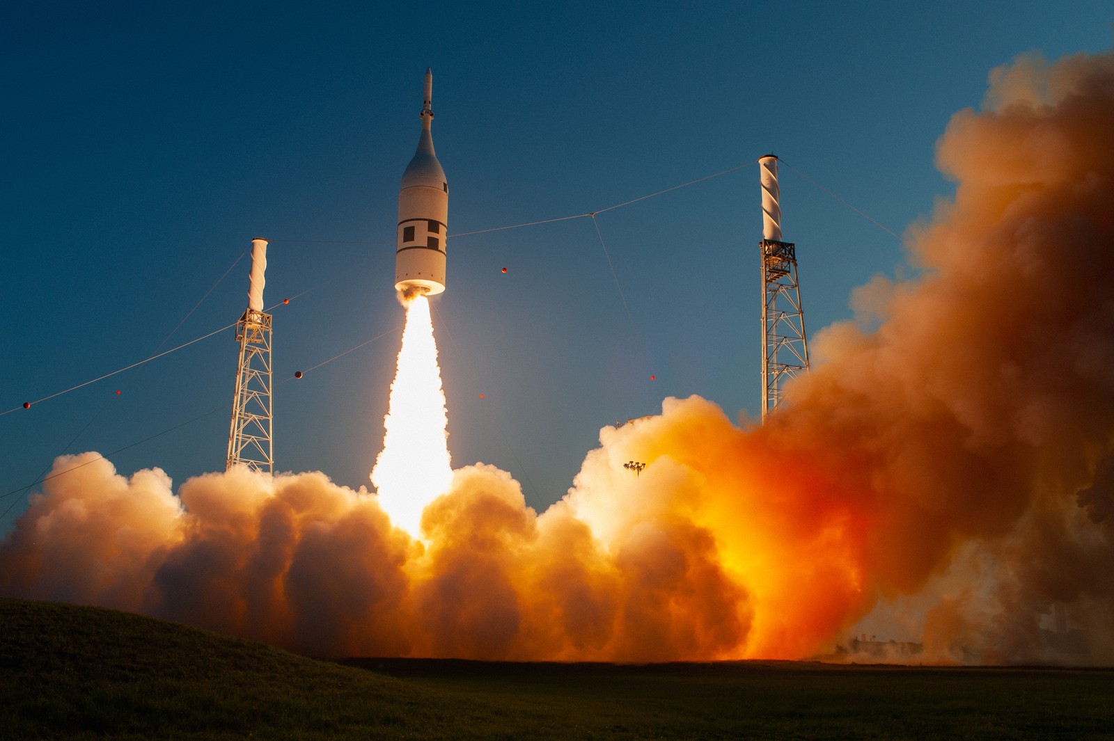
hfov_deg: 54.5
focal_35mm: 35
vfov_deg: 37.8
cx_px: 557
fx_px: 1082
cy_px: 370
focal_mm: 35
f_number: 8
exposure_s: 1/1600
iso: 200
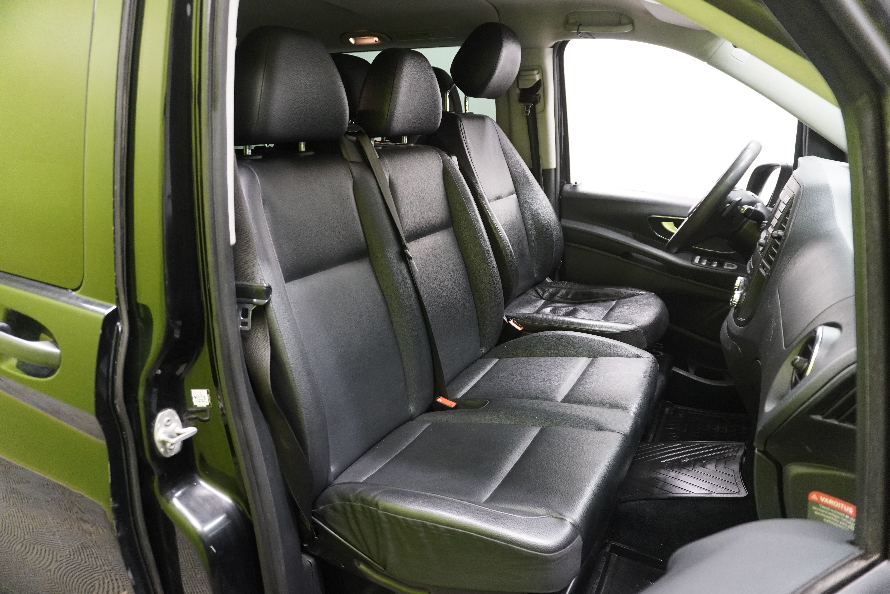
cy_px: 297
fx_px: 593
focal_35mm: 24
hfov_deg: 73.7
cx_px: 445
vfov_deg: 53.1
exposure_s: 1/30
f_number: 3.5
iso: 1600
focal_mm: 16
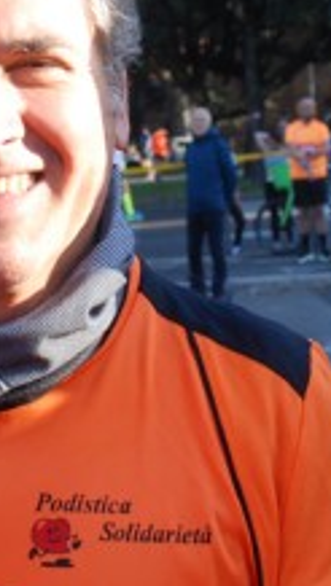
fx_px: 1214
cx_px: 145
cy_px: 149
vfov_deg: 26.8
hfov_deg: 15.5
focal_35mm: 78
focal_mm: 18
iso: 1000
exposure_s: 1/1000
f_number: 3.5
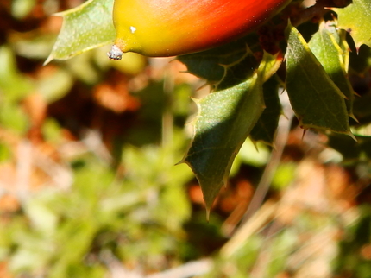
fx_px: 1307
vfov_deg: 11.8
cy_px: -72
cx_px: 315
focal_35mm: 122
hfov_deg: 16.0
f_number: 4.5
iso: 80
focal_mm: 8.2
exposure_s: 1/250
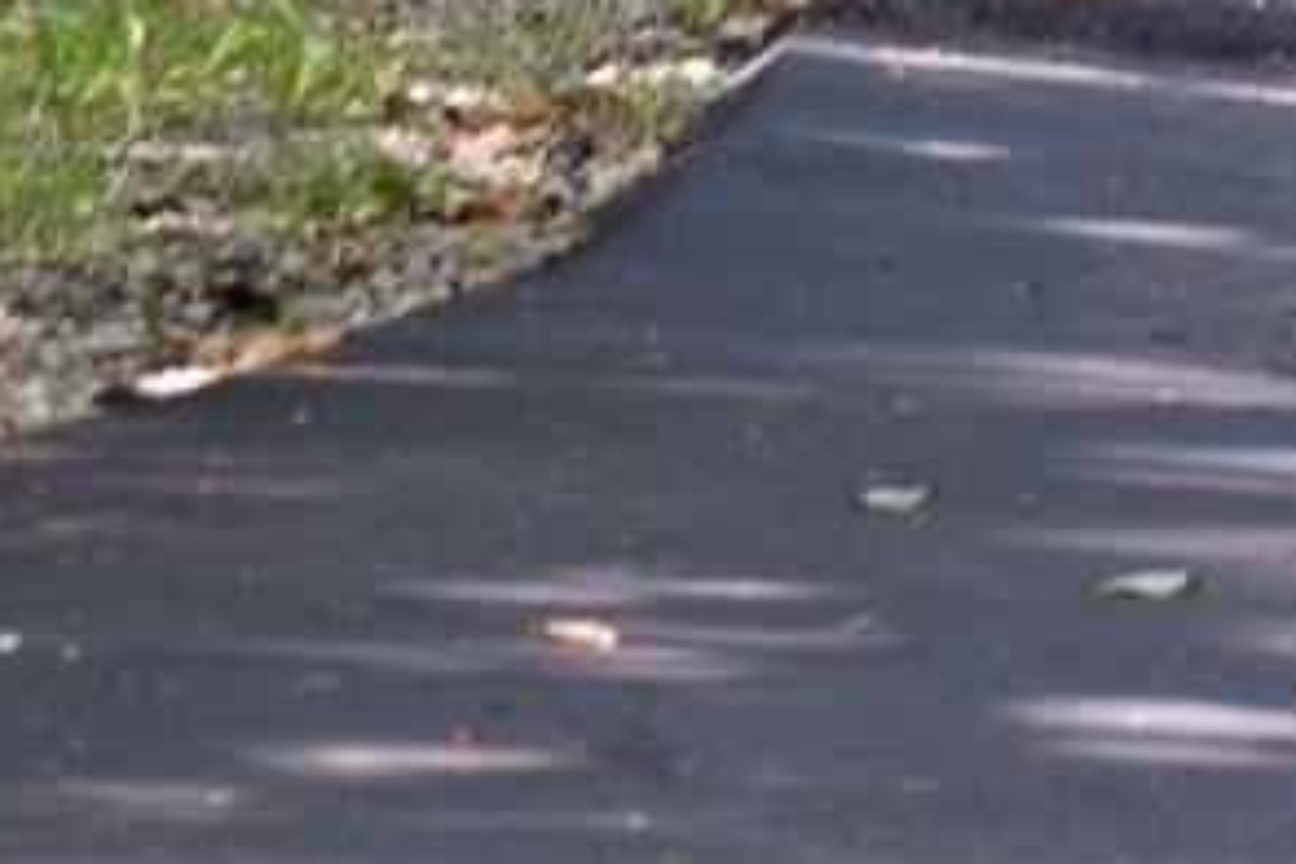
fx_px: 19582
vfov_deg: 2.5
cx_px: 1644
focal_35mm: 544
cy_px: -2140
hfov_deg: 3.8
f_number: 8
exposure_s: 1/15
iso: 140
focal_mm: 52
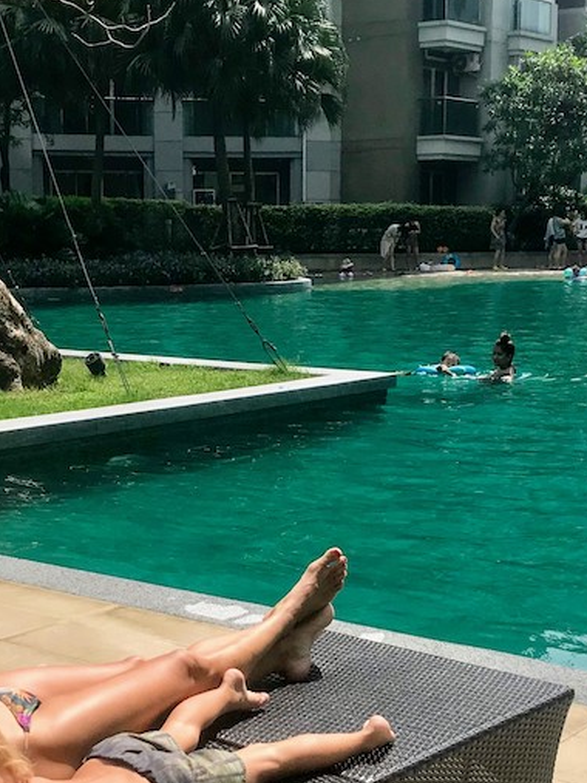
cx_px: 263
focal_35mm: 59
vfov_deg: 32.5
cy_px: 507
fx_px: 1335
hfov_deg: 24.8
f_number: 1.8
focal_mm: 3.99
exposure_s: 1/2398
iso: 20
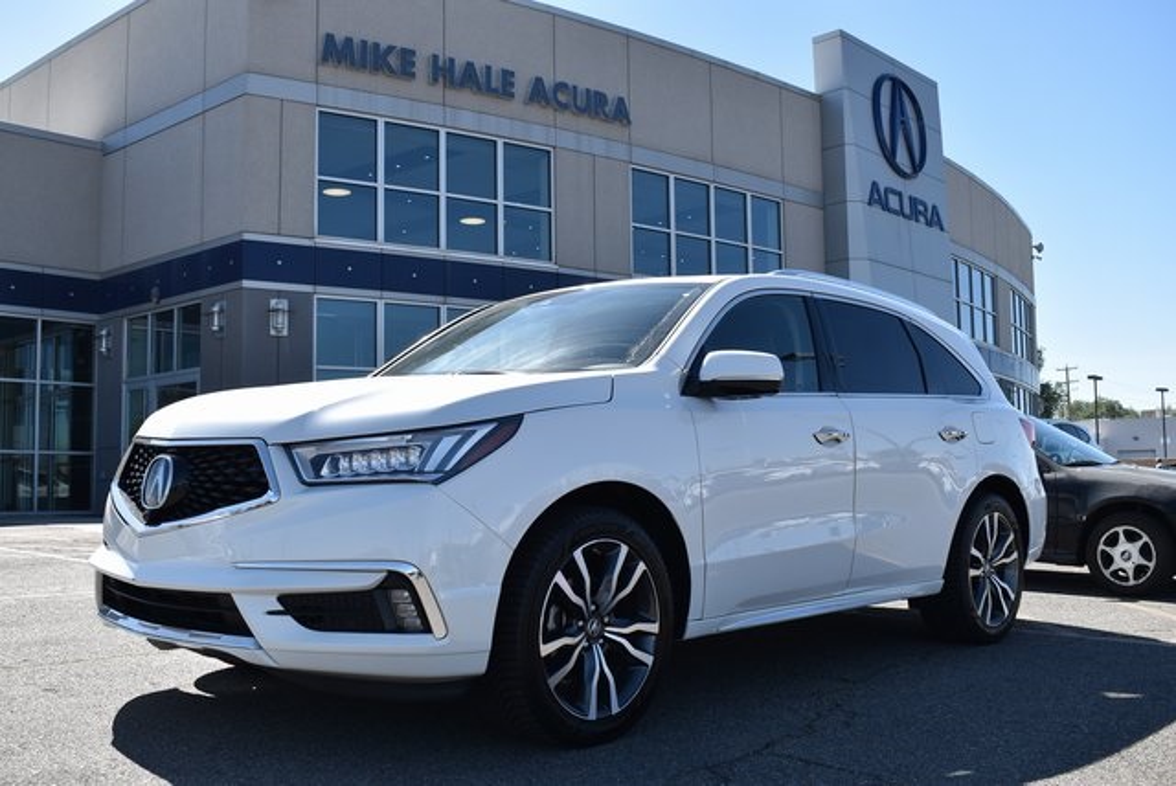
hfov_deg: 53.1
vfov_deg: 36.9
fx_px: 1177
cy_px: 393
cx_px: 588
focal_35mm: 36
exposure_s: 1/250
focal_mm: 24
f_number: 8
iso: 100
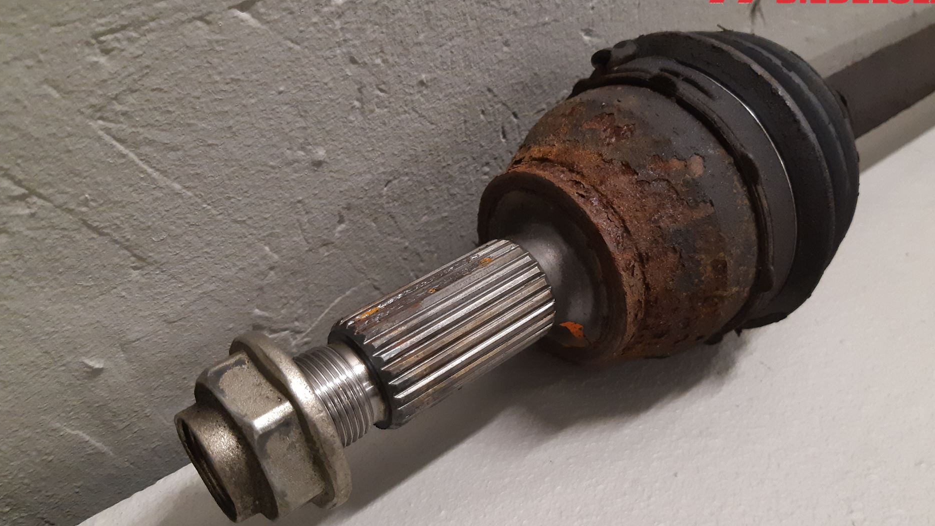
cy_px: 302
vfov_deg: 37.7
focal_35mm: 31
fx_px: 769
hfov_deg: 62.5
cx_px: 504
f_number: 1.7
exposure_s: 1/50
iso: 250
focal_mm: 3.93
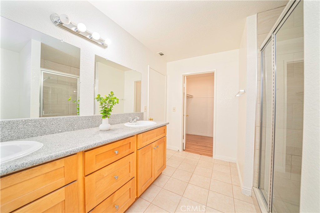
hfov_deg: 112.6
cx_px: 160
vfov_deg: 90.0
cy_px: 106
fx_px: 107
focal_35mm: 12
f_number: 4
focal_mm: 12
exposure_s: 1/160
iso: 800
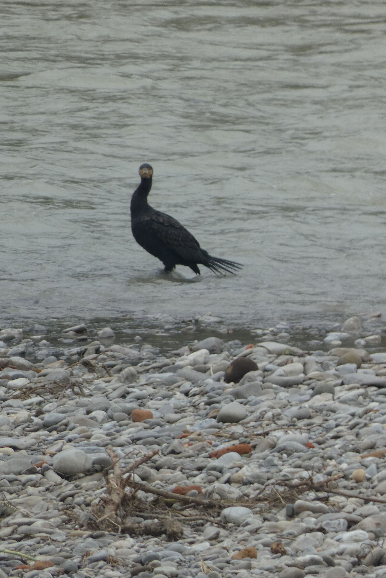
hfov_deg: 0.8
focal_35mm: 1666
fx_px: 26788
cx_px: 117
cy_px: 289
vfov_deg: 1.2
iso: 100
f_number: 5.9
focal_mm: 215
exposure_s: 1/125
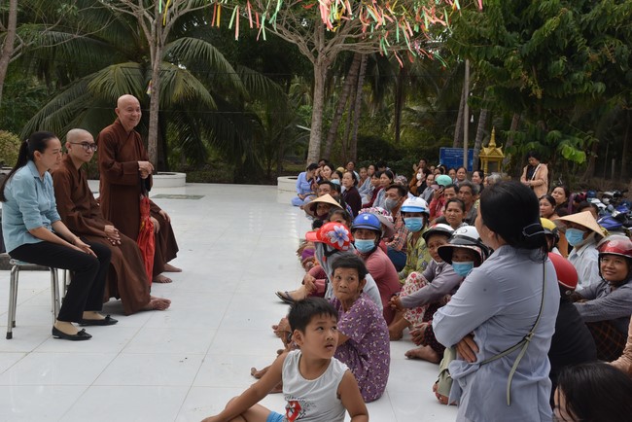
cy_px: 211
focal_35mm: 38
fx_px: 667
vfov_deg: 35.1
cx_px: 316
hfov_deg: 50.7
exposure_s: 1/250
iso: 250
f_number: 8
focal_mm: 38
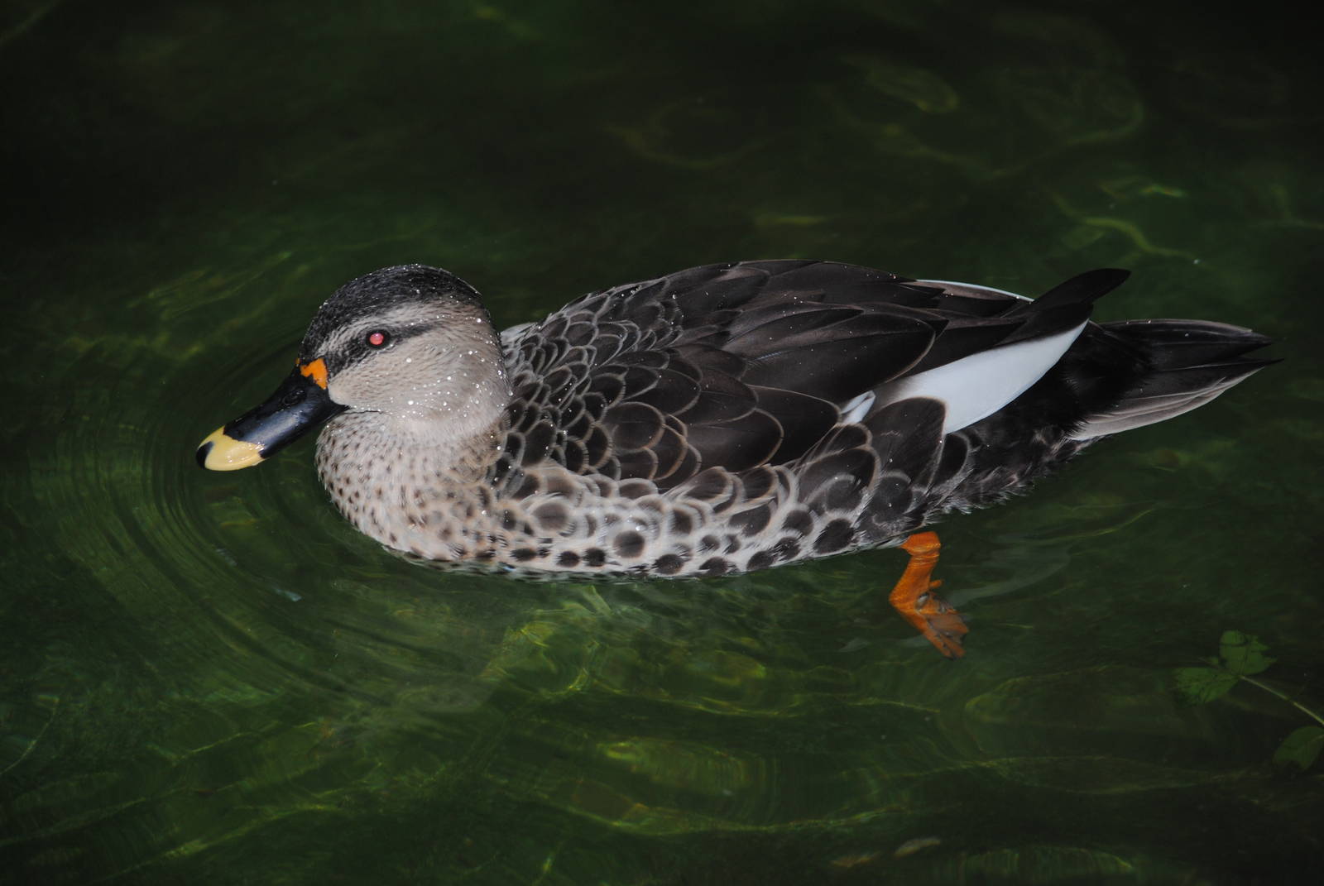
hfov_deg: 11.8
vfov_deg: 7.9
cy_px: 443
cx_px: 662
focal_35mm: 174
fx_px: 6407
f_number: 4.8
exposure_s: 1/60
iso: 200
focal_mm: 116
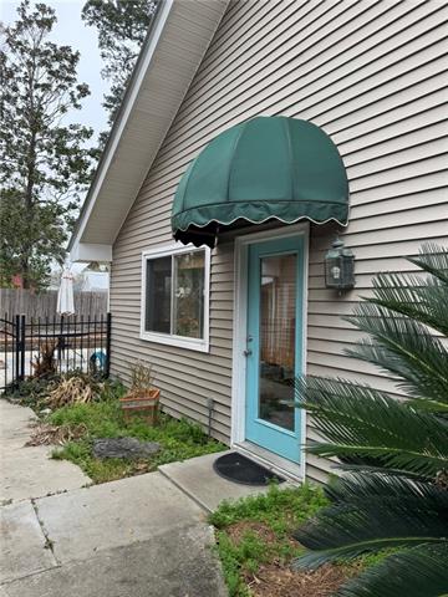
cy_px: 298
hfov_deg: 56.8
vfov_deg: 71.6
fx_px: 414
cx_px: 224
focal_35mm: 24
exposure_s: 1/671
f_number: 1.78
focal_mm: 6.76
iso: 80
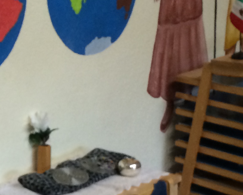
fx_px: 812
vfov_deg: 13.6
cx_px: -19
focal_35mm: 113
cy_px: 126
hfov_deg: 16.5
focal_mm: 4.15
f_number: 2.2
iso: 160
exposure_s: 1/30
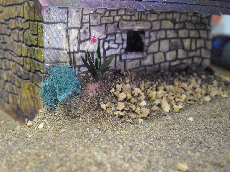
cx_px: 90
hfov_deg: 38.0
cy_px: 80
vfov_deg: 29.1
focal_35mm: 50
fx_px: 332
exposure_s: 1/30
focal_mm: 7.9
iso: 800
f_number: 2.8
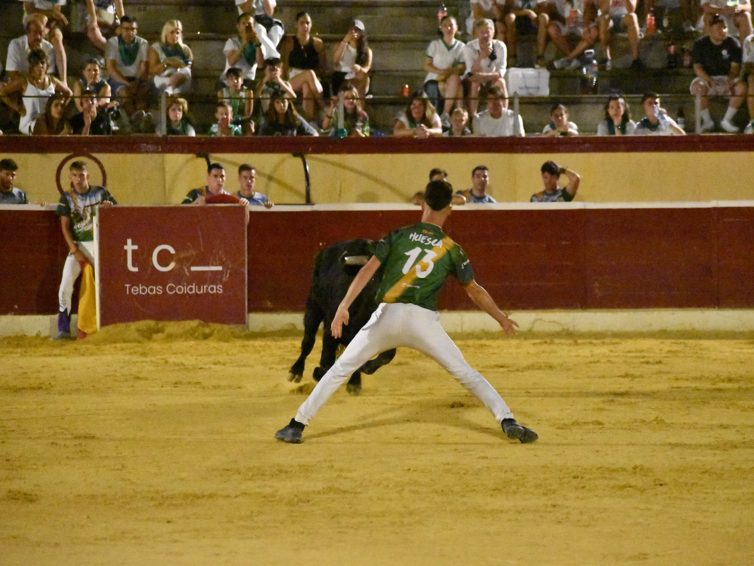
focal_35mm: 204
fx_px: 4434
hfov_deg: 9.7
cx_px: 391
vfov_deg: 7.3
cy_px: 283
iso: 25600
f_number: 5
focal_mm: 125
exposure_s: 1/400
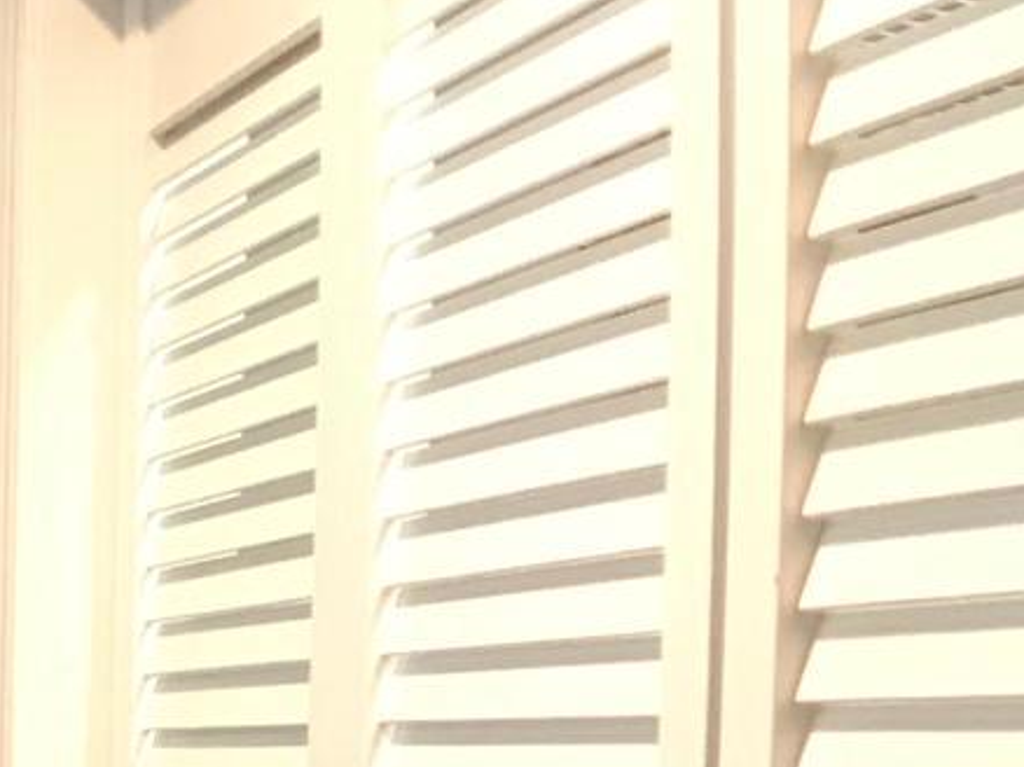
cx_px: -433
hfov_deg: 14.2
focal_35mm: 131
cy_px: 1141
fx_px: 3873
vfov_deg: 10.9
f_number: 1.8
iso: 40
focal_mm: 3.99
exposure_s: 1/20
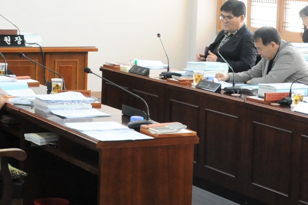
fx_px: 940
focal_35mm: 110
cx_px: 180
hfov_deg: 18.6
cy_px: 20
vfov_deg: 12.3
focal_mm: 18
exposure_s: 1/100
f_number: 5
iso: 800
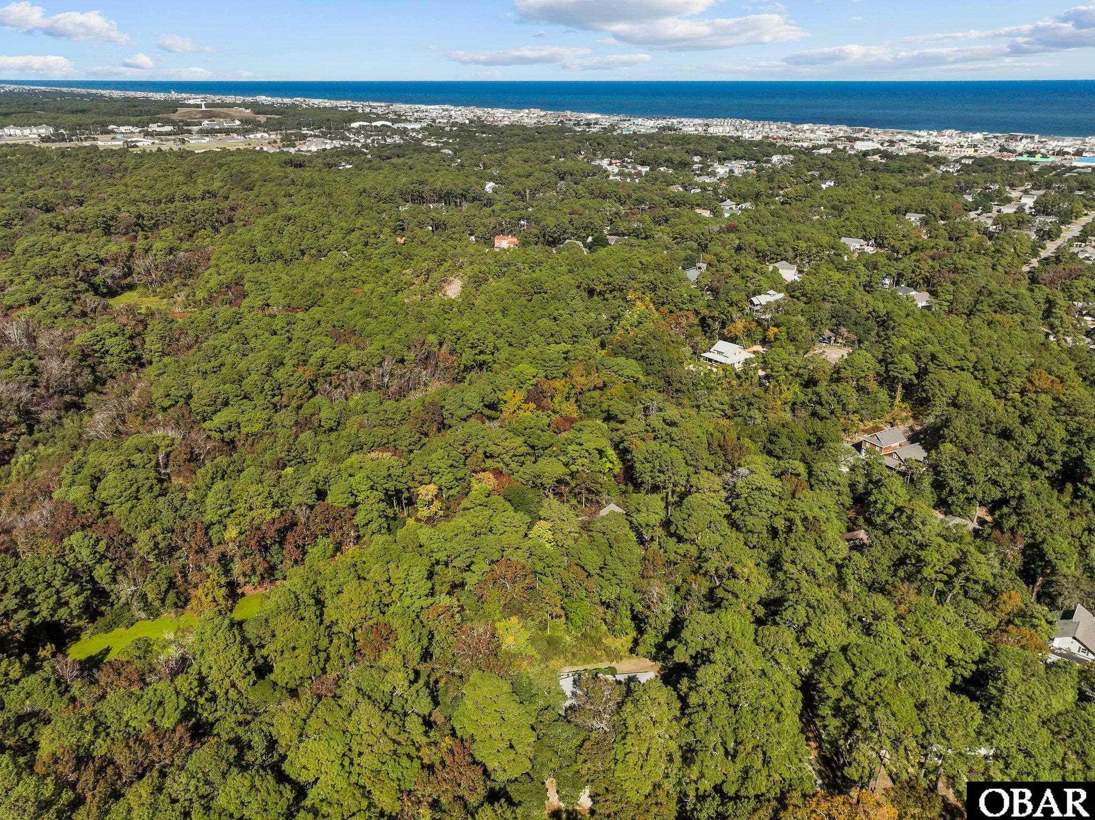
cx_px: 548
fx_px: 759
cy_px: 410
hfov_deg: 71.6
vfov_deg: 56.8
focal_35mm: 24
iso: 110
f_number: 2.8
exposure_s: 1/5000
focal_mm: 12.29
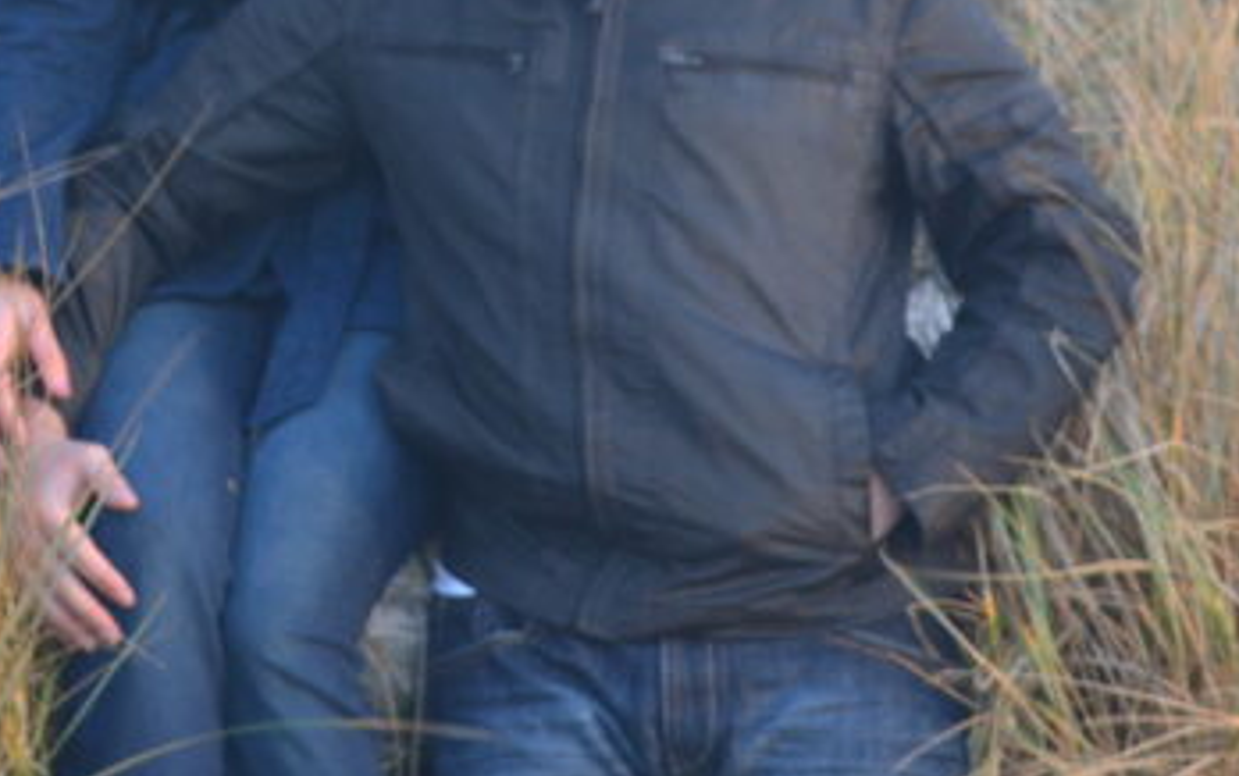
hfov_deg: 6.9
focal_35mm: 303
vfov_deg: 4.3
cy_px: 114
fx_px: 10250
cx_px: 45
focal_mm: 75
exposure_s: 1/25
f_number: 4.5
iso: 400
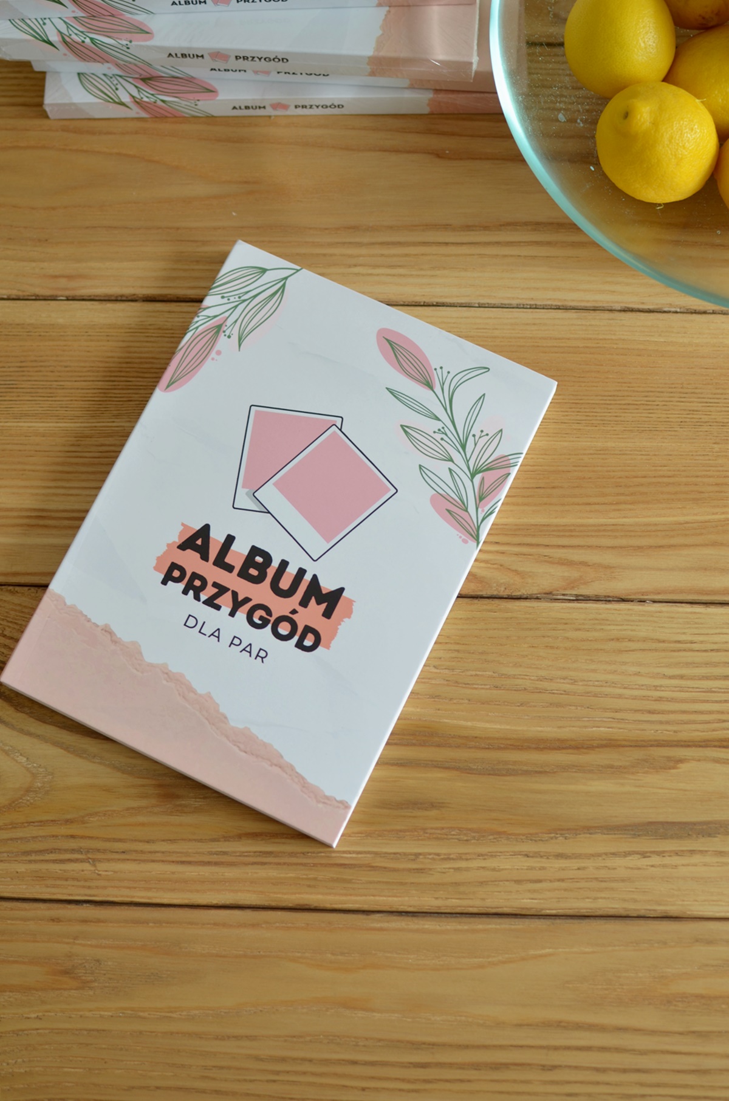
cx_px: 364
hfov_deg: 25.6
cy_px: 550
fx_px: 1602
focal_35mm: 52
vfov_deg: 37.9
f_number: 2.8
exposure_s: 1/200
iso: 100
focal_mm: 35
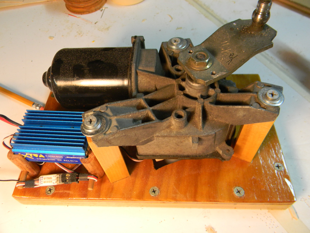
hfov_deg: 63.4
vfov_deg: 49.7
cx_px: 155
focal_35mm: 28
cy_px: 116
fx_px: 251
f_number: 3.5
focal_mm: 5
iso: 202
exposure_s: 1/30
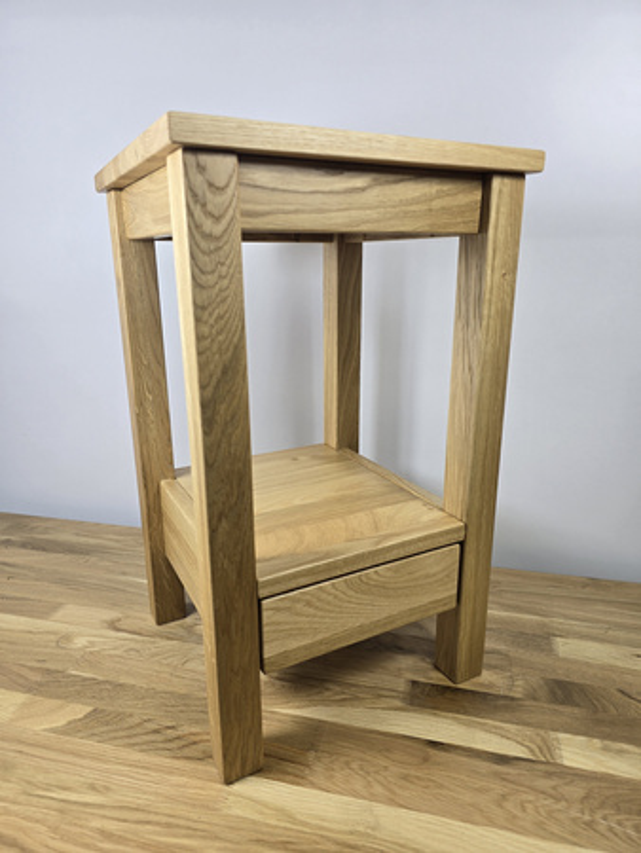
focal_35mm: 23
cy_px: 426
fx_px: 567
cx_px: 320
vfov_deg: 73.9
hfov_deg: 58.9
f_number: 1.7
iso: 20
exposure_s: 1/100
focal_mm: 6.3
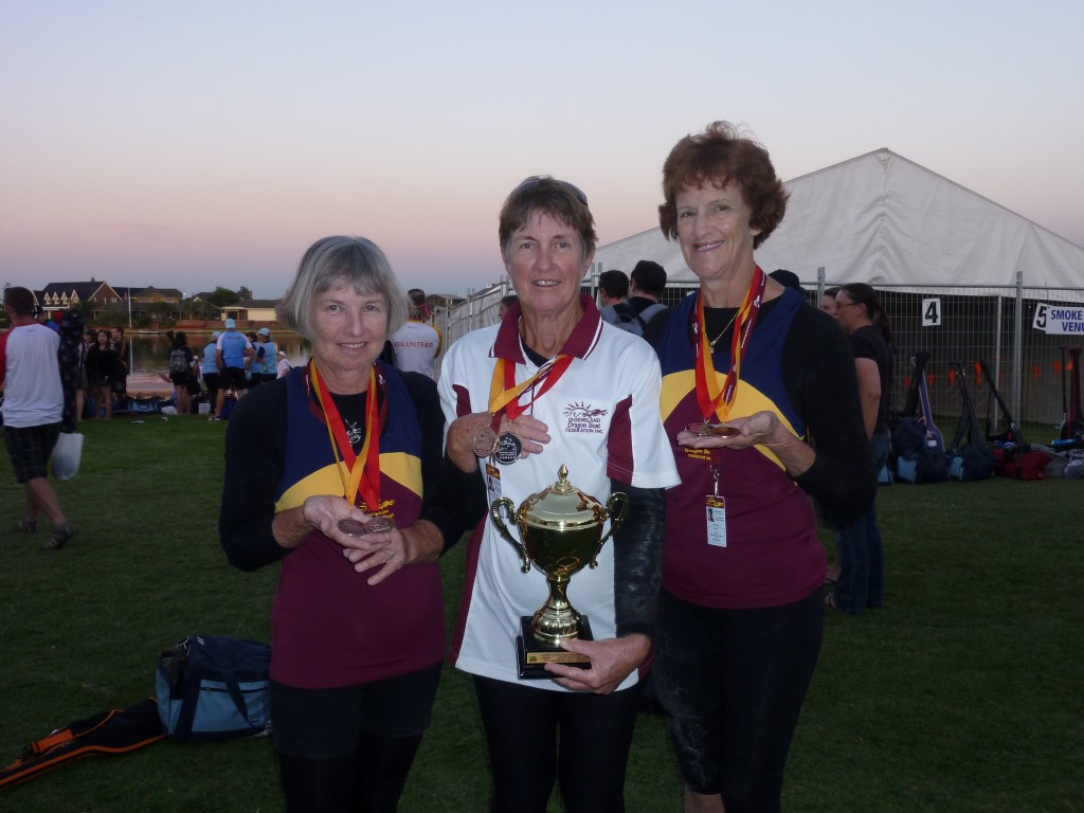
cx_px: 542
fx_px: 908
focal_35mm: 29
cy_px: 406
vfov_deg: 48.2
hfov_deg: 61.7
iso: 125
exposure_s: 1/30
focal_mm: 5.2
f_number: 3.5
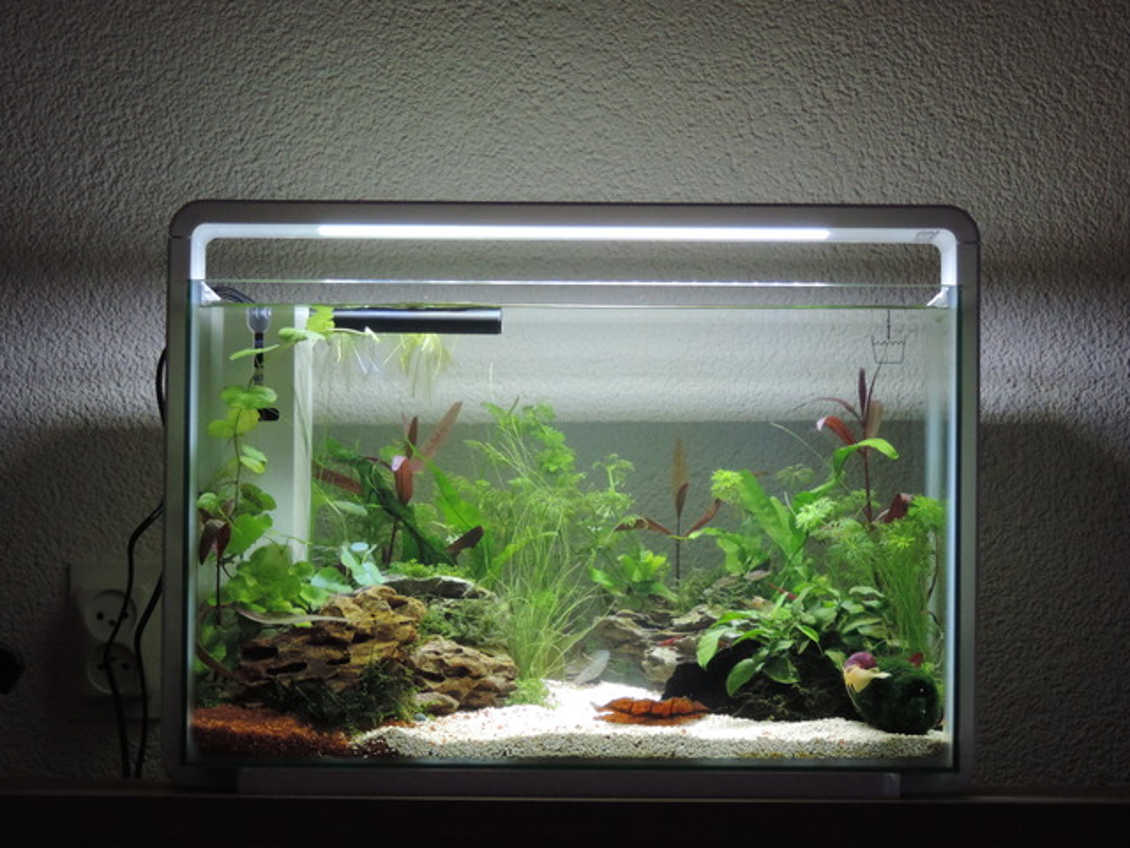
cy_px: 424
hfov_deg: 11.6
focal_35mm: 170
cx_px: 565
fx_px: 5549
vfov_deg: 8.7
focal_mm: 30.3
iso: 800
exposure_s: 1/30
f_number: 4.5
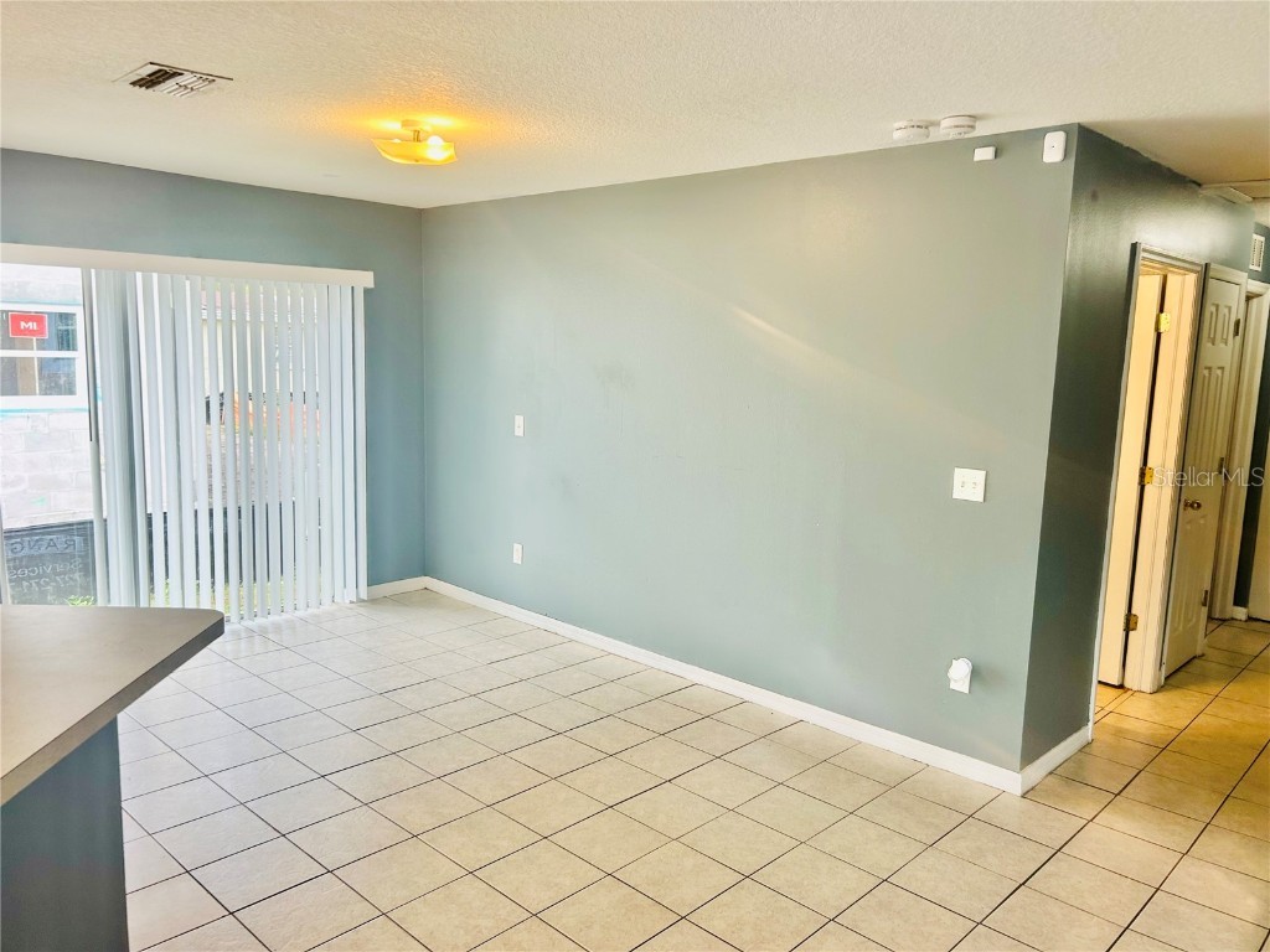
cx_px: 635
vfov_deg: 53.1
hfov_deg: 67.3
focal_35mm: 26
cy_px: 476
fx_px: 954
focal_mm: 5.7
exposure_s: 1/120
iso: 50
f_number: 1.5
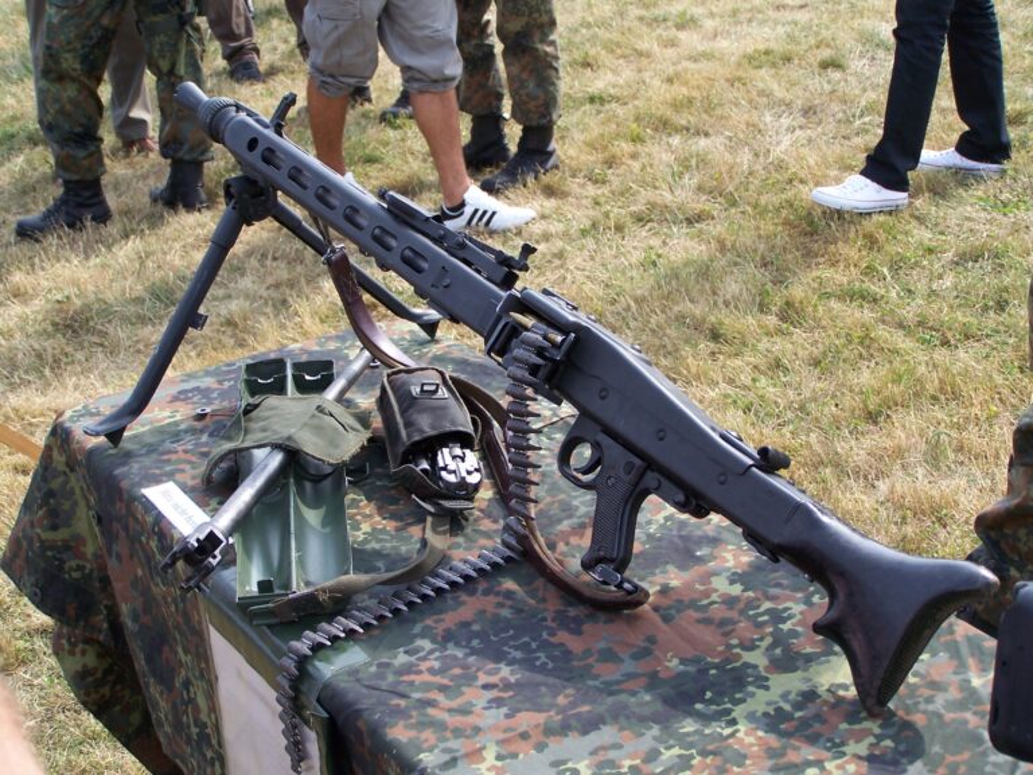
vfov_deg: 21.9
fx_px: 1999
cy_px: 388
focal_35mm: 67
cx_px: 516
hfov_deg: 29.0
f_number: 3.2
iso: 80
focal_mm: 11.1
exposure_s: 1/320
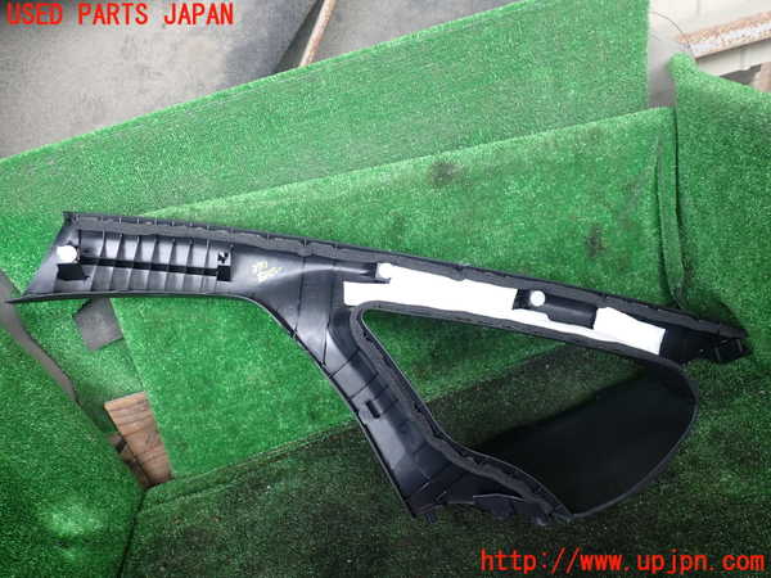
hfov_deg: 60.0
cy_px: 289
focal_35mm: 30
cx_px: 386
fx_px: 668
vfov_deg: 46.8
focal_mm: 5.4
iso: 160
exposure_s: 1/60
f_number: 2.3
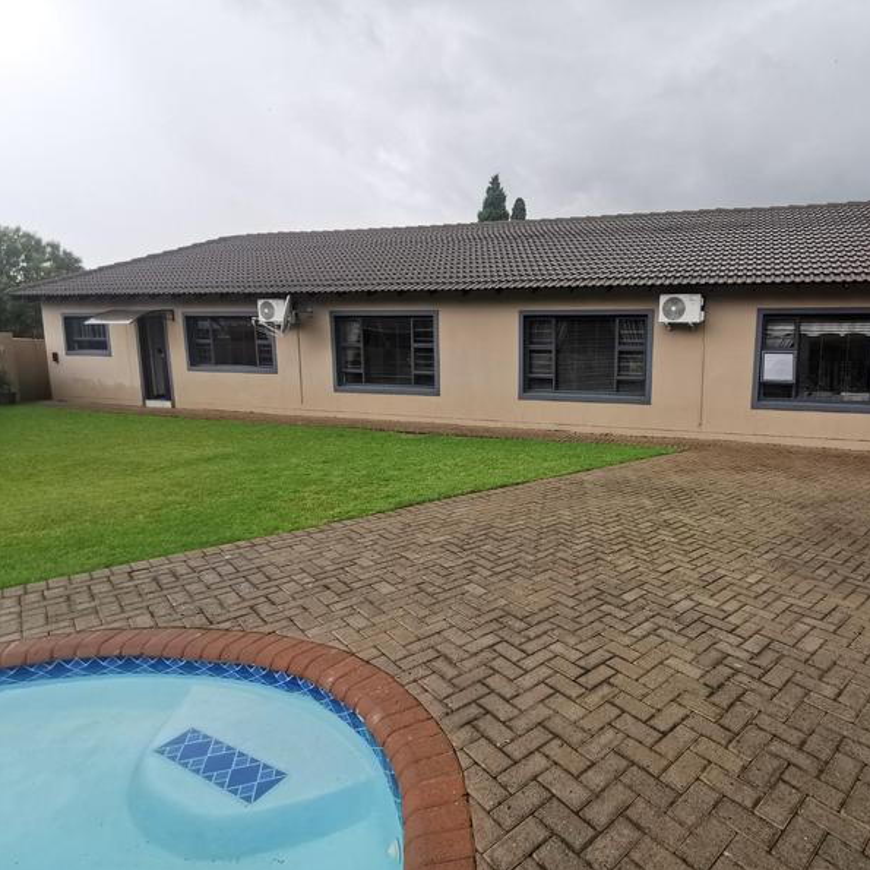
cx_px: 582
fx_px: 540
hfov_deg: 75.2
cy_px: 437
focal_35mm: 19
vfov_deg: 77.7
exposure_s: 1/114
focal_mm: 2.35
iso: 50
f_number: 2.2
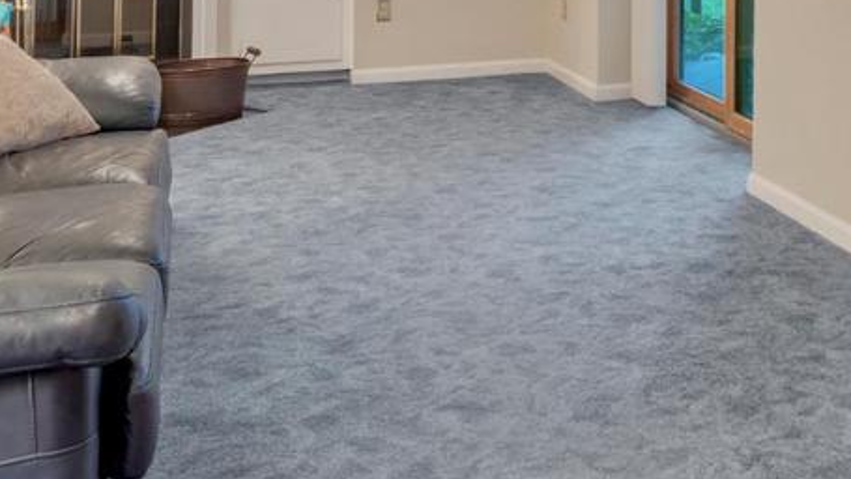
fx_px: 1196
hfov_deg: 37.5
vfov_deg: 20.9
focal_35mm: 53
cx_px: 701
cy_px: -116
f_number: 8
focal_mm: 16
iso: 1250
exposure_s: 1/13
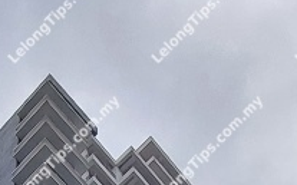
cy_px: 624
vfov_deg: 9.0
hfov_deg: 19.6
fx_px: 849
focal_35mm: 105
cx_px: 49
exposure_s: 1/1340
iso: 50
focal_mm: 1.65
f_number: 2.2
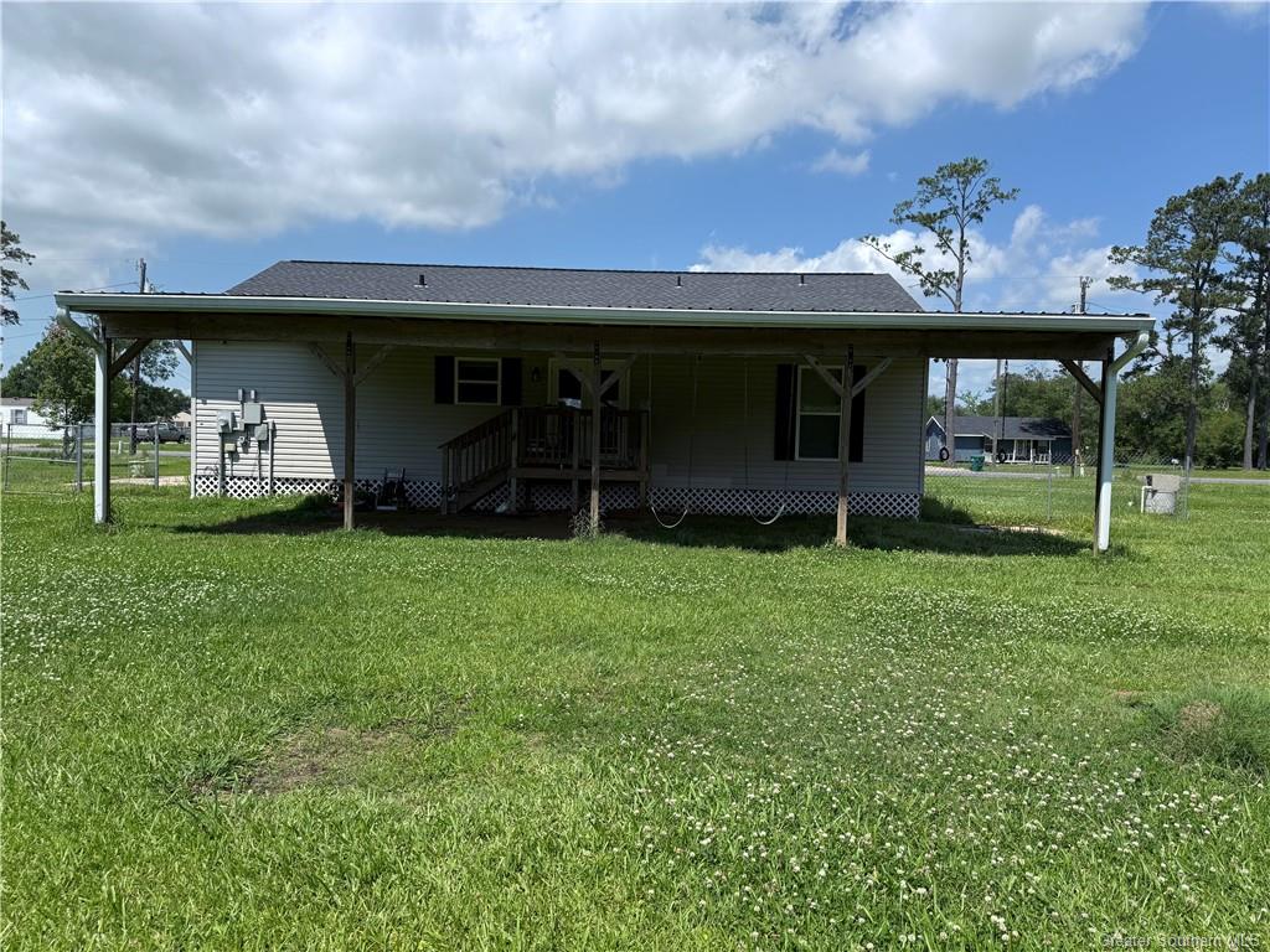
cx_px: 635
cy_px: 476
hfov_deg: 71.6
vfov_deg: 56.8
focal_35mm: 24
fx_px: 881
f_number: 1.78
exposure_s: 1/4673
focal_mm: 6.76
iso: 80
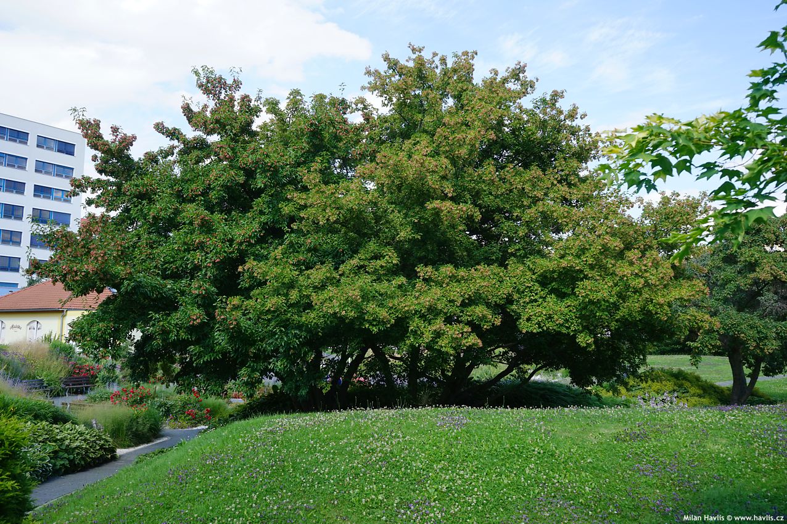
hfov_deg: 57.2
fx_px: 721
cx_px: 394
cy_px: 262
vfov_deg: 39.9
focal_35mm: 33
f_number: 8
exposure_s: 1/100
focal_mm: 33
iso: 100
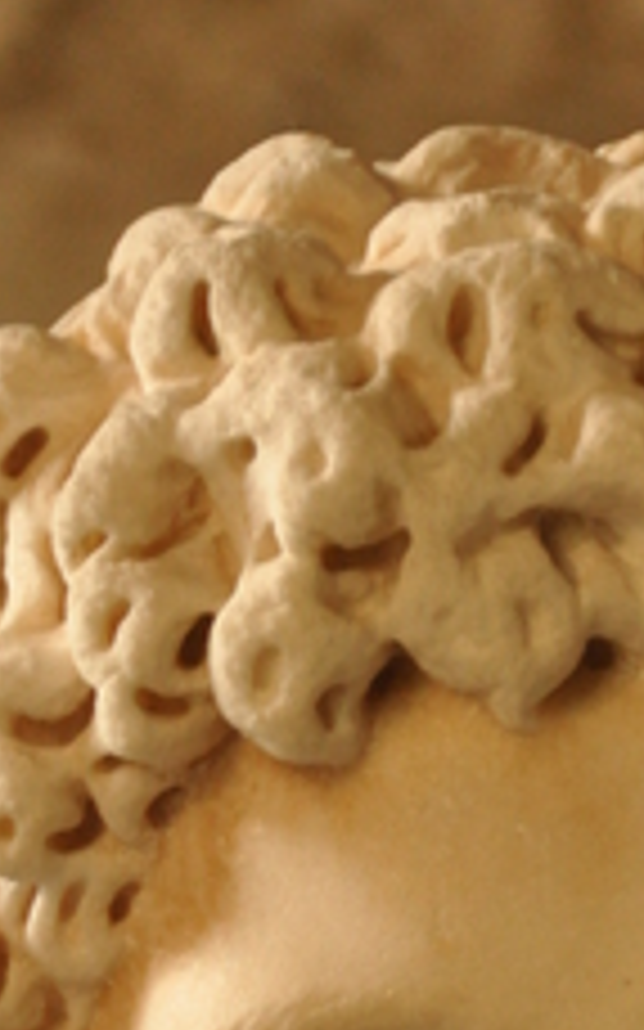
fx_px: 18574
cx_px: 565
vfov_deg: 3.2
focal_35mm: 661
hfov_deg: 2.0
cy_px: 1241
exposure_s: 1/40
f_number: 5.6
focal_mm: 150
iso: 1000
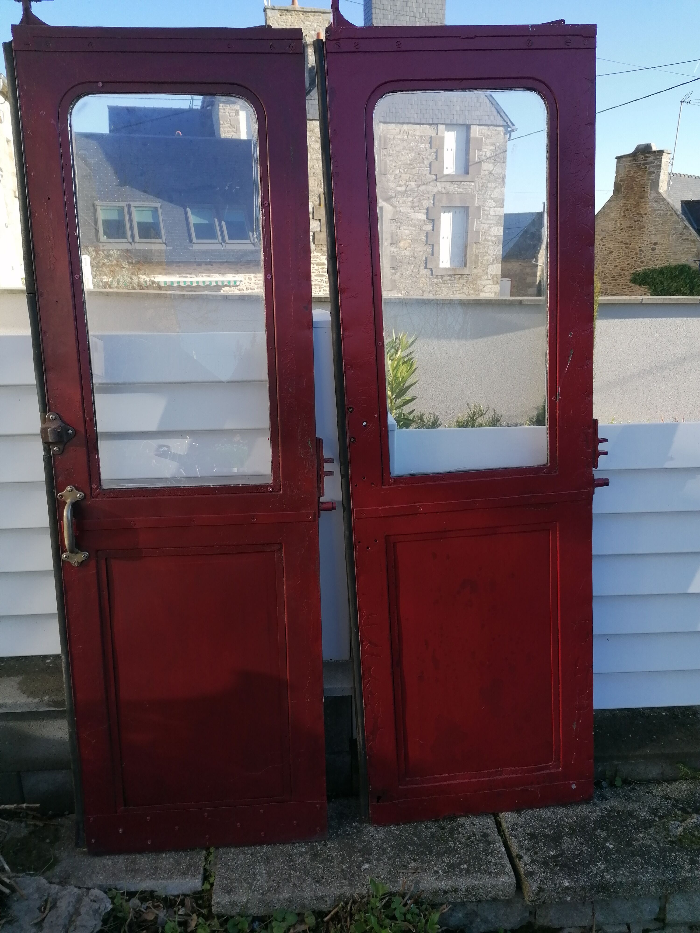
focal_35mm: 27
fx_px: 728
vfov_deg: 65.3
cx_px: 350
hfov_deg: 51.4
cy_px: 466
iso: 50
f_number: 1.8
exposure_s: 1/600
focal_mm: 4.75
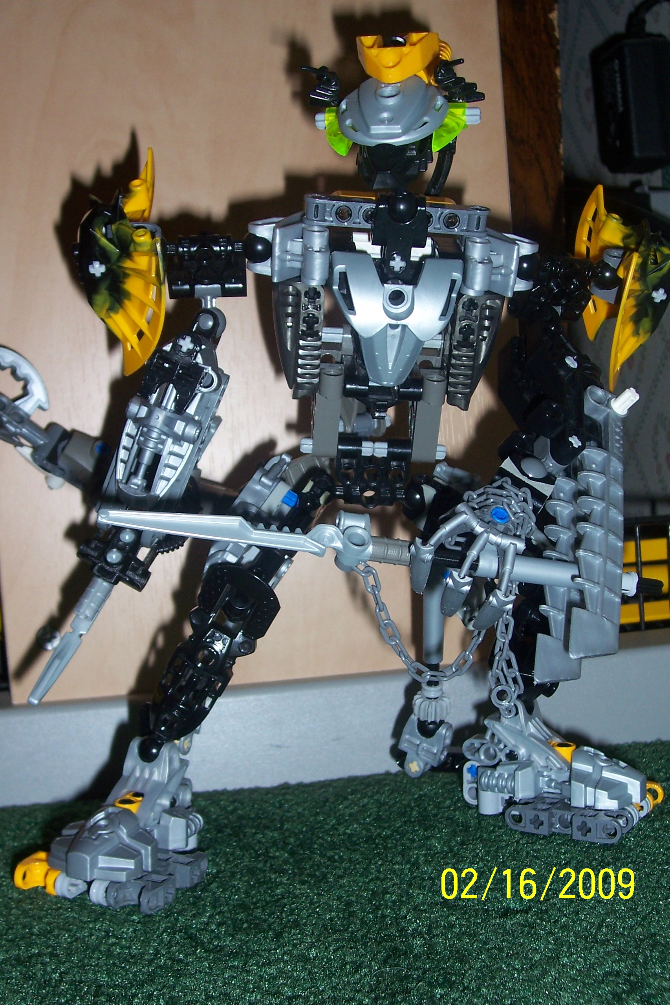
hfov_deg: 31.9
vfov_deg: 46.4
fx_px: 1173
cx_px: 335
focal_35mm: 42
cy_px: 502
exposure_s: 1/60
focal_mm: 7
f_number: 3
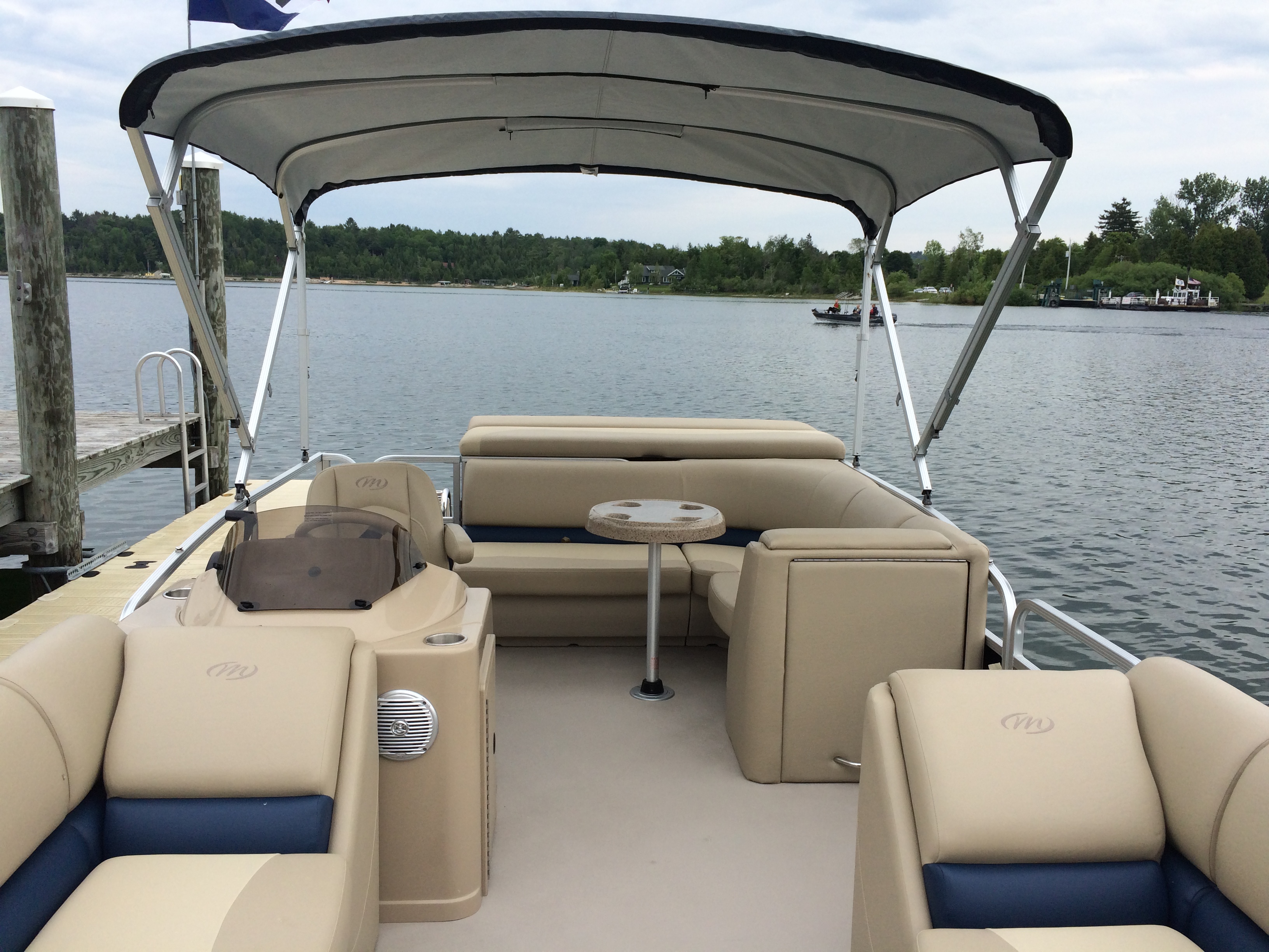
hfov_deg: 61.7
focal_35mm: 29
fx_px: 1063
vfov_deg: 48.2
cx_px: 634
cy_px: 476
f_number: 2.2
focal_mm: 4.15
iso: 32
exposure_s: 1/1282
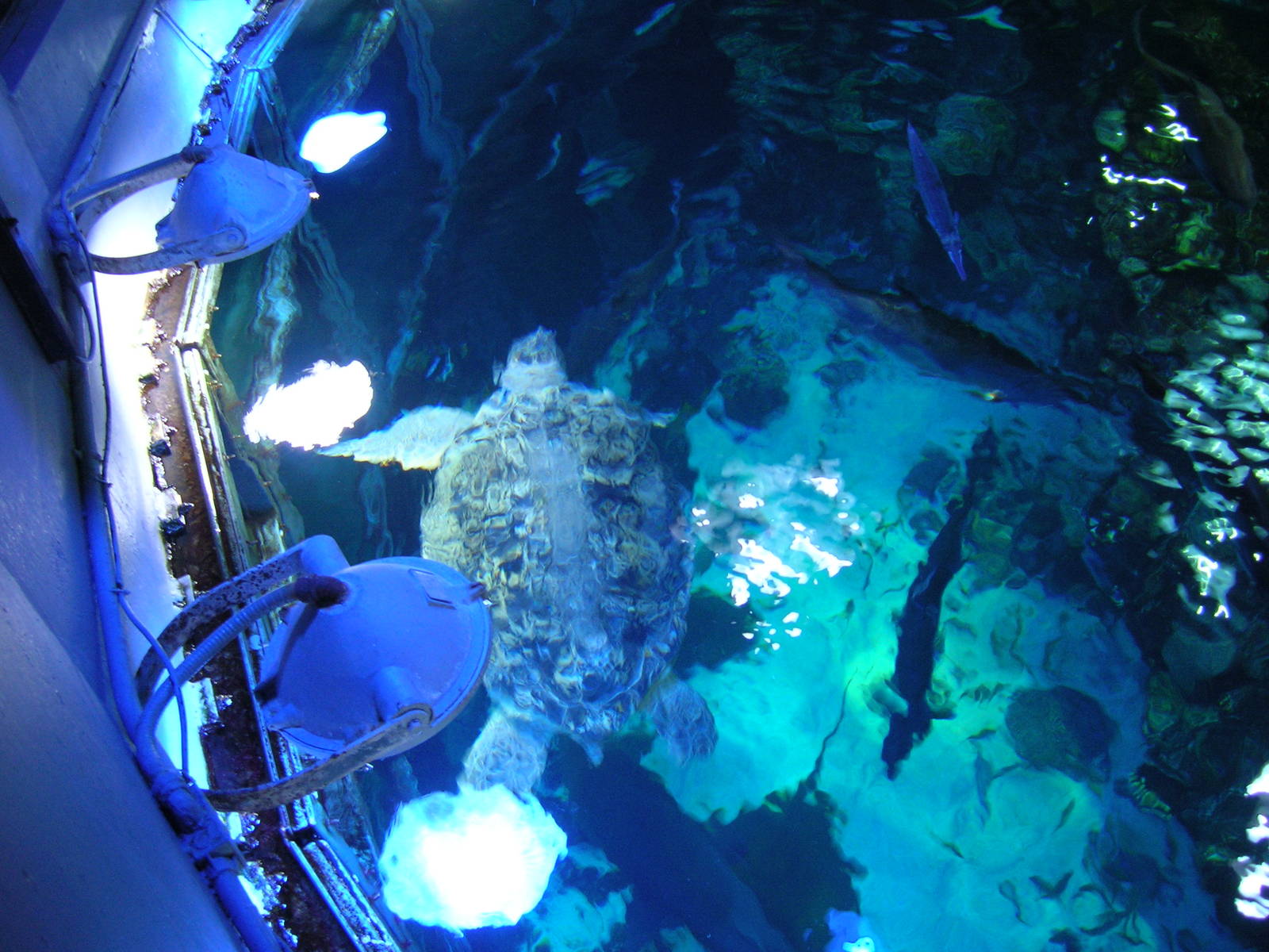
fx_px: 1246
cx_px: 634
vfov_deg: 41.8
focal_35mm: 34
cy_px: 476
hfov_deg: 54.0
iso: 100
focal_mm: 5.7
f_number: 2.9
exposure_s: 1/18
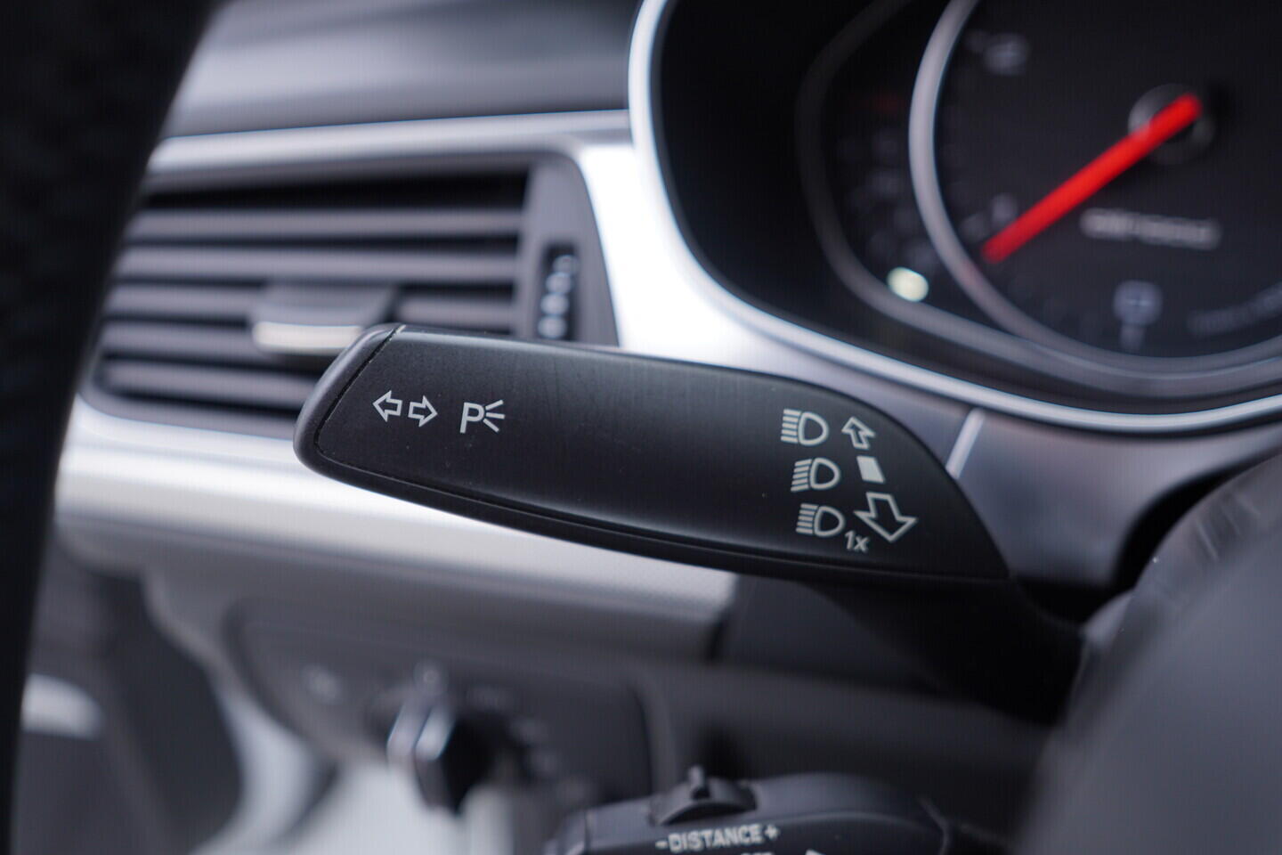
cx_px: 641
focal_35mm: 36
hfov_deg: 53.1
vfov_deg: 36.9
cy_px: 428
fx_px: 1282
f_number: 2.8
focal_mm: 24
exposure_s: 1/40
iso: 125
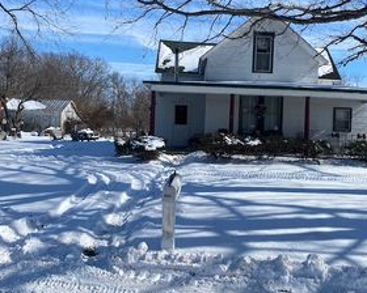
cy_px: 120
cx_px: 216
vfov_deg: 38.1
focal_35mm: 39
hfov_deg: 46.6
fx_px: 424
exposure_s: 1/5495
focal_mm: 4.25
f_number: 1.8
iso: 32
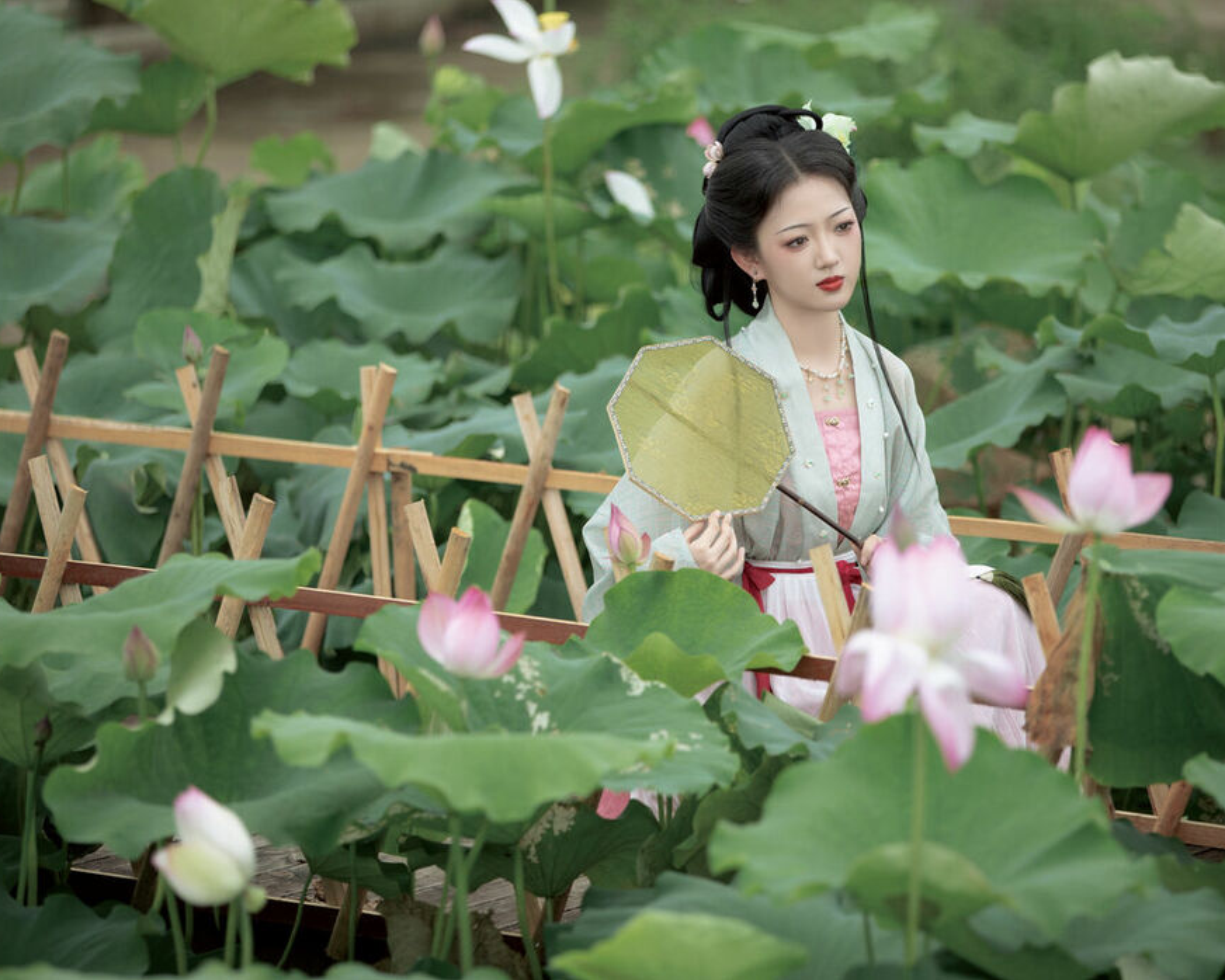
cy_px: 490
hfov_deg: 11.1
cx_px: 650
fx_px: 6310
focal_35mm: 174
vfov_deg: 8.9
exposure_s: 1/1000
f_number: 2.8
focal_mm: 155
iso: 160
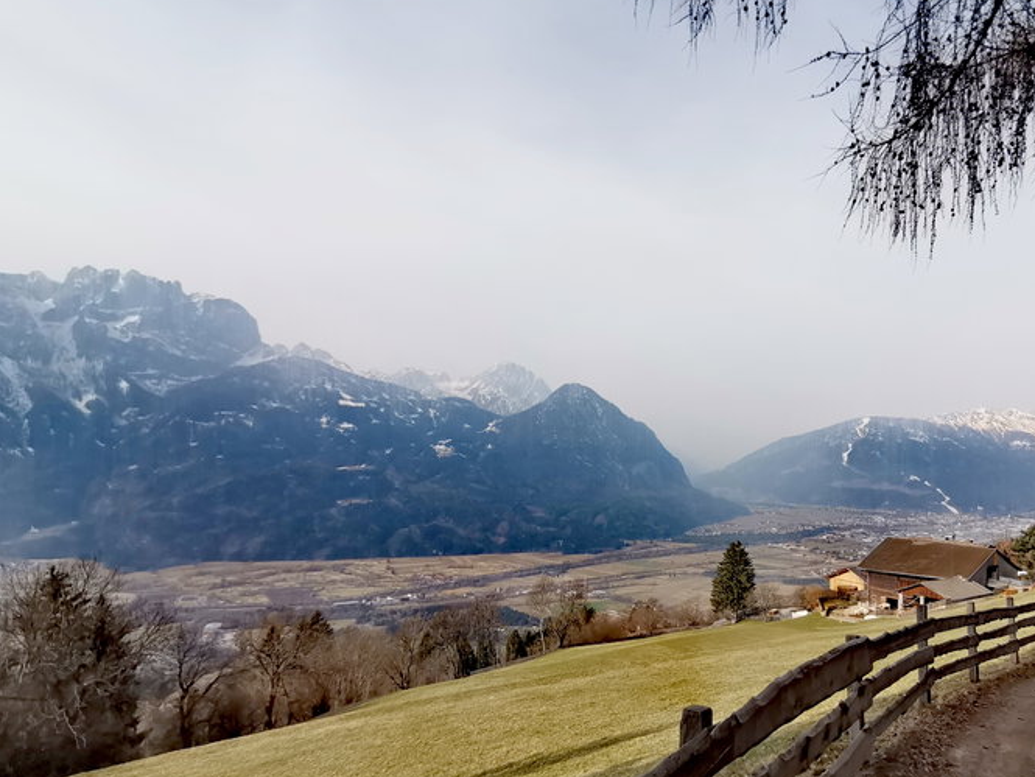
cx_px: 647
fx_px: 688
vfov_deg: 58.4
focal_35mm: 23
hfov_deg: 72.7
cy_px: 465
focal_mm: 1.78
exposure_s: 1/1263
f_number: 2.4
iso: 50
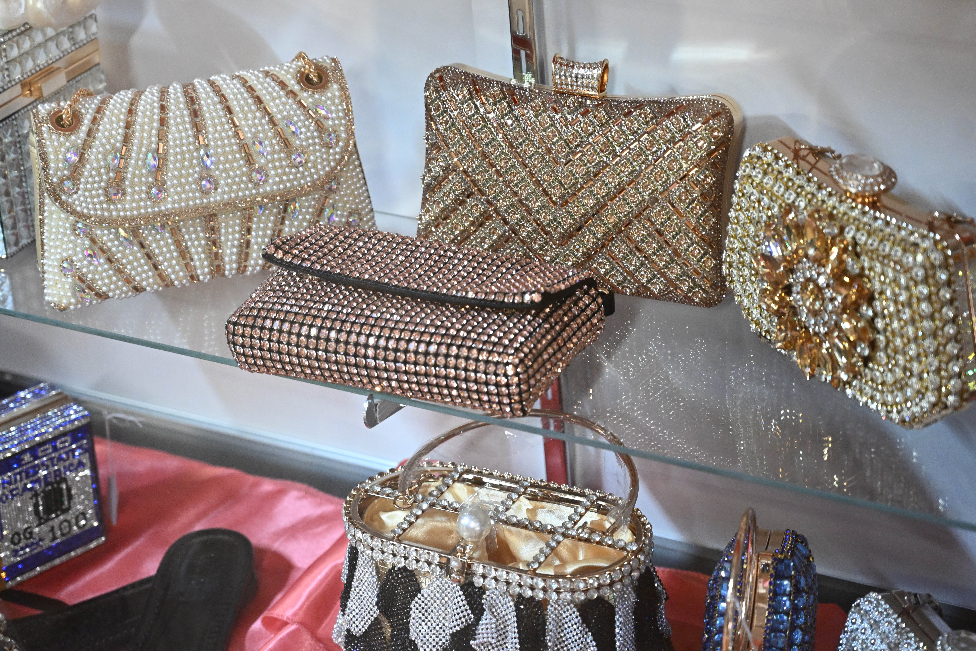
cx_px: 460
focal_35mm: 93
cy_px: 293
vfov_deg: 14.7
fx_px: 2521
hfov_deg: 21.9
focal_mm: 70
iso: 4000
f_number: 4
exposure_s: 1/60
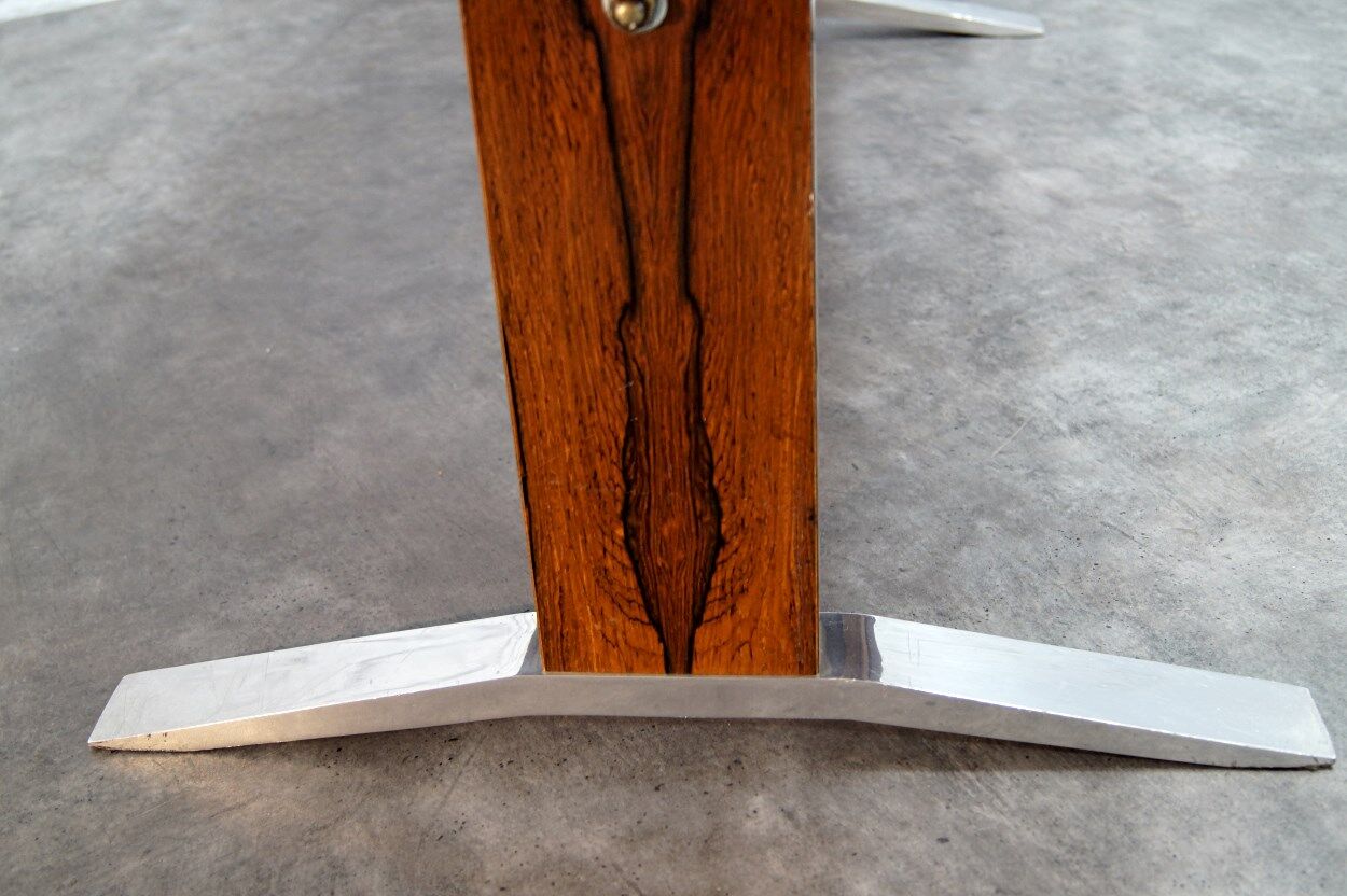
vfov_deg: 31.9
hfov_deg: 46.4
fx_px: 1571
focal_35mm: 42
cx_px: 674
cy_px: 448
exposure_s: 1/15
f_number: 4.5
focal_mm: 28
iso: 400
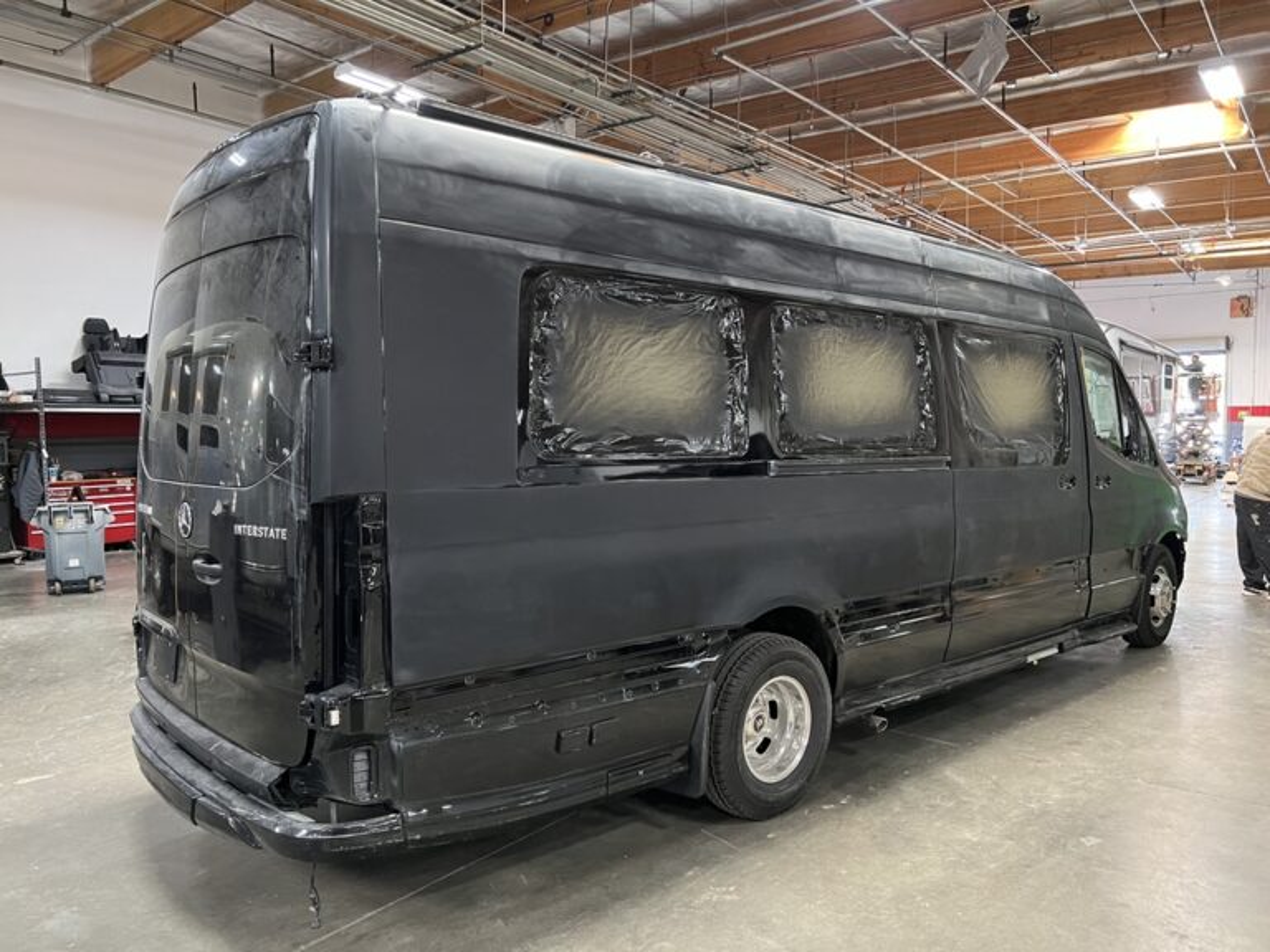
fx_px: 954
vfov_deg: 53.1
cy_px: 476
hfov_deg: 67.3
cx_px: 635
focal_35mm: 26
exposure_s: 1/40
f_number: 1.5
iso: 400
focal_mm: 5.7
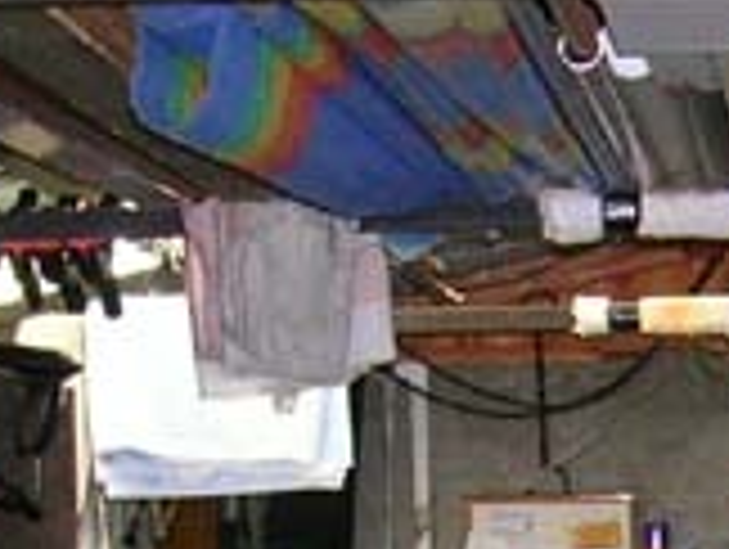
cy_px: 963
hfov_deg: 12.5
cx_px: 1084
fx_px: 3164
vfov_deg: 9.5
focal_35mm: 150
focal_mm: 5.8
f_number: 2.8
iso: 108
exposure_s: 1/60.1
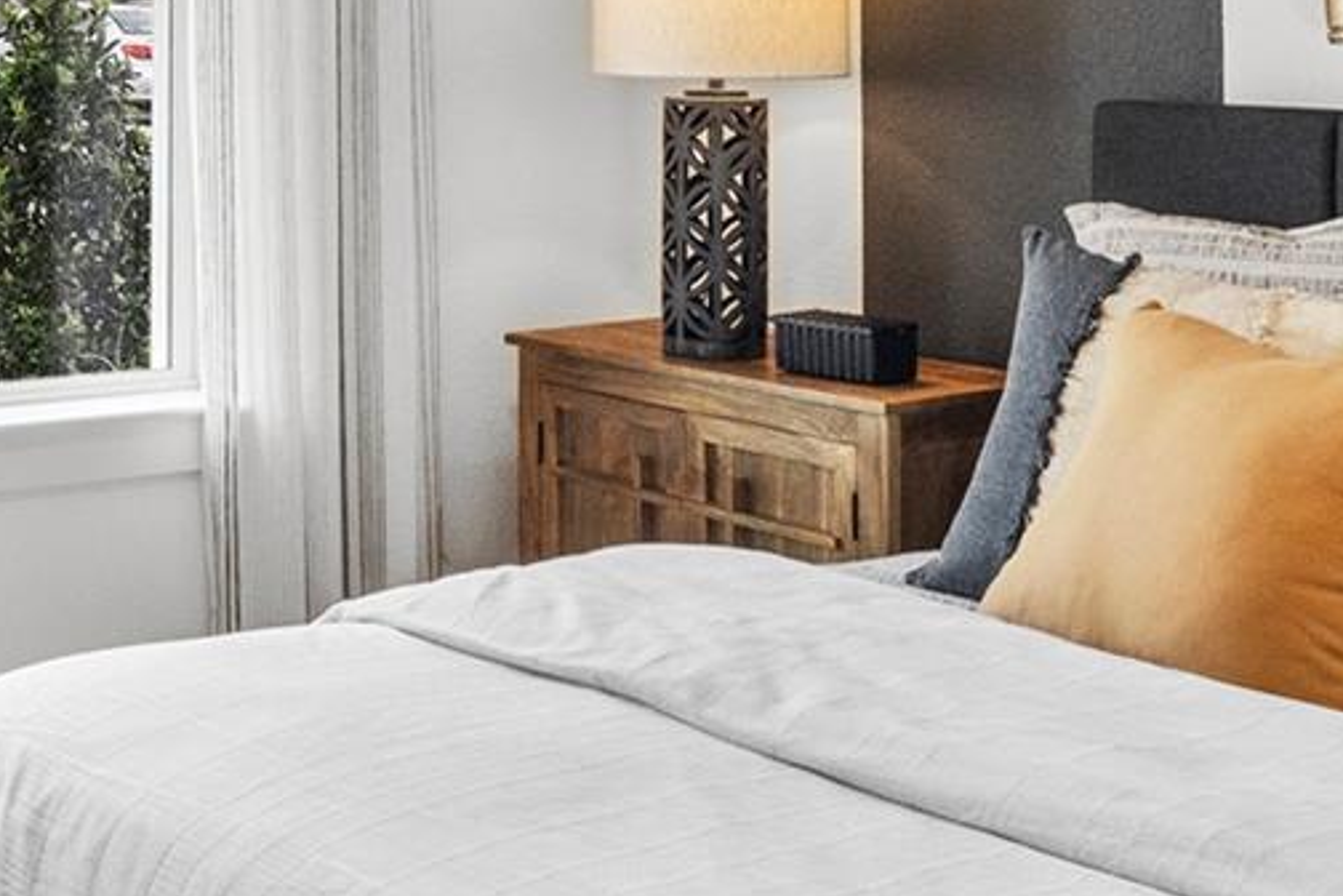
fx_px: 2425
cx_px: -101
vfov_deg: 20.2
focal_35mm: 65
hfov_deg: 28.4
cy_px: -28
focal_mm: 16
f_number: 8
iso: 1250
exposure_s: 1/20
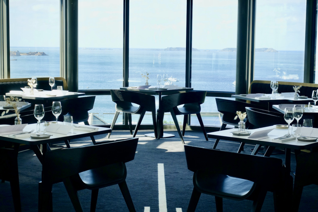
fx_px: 618
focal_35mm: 70
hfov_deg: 28.8
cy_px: 106
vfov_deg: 19.5
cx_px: 159
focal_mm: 25.7
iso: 125
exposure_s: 1/100
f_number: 4
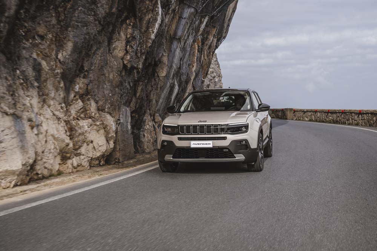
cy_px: 126
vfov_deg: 28.7
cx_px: 188
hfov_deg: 41.9
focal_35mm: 47
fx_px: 492
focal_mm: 47
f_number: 9
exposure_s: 1/250
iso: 100
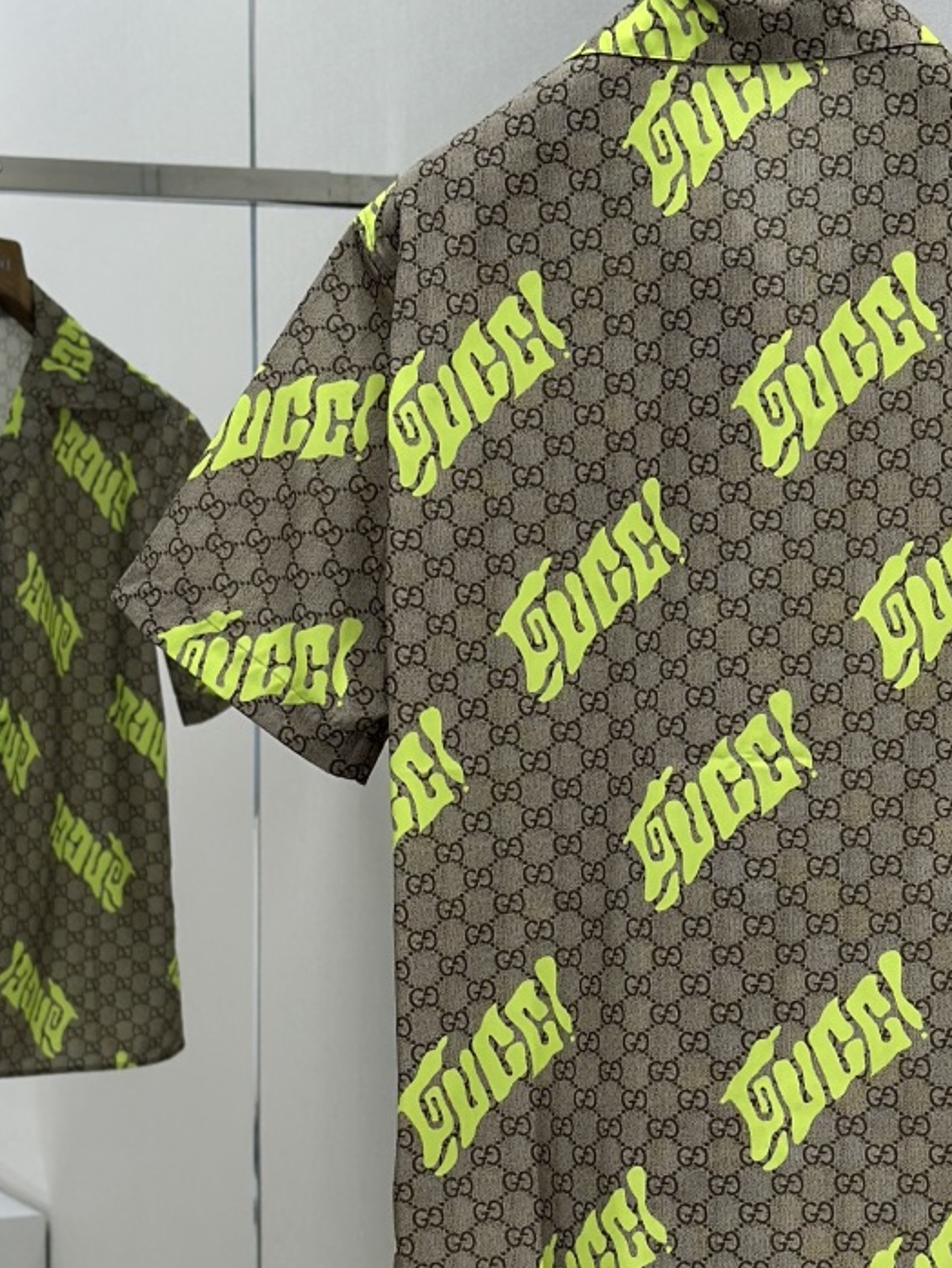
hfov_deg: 14.9
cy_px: 894
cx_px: 696
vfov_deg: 19.7
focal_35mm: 99
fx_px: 3628
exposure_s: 1/210
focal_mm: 6.86
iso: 80
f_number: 1.78
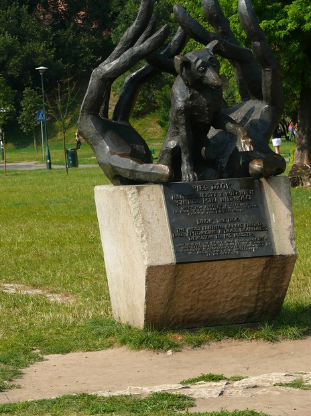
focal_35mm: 161
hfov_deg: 9.2
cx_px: 170
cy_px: 168
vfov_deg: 12.3
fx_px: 1931
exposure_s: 1/200
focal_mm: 28.2
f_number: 4.5
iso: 100
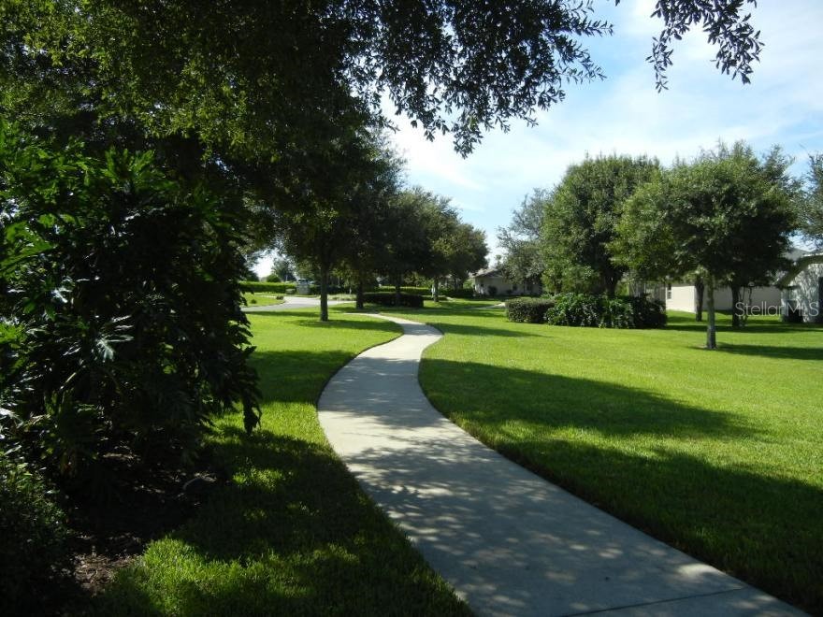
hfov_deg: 60.0
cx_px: 412
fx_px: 713
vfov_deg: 46.8
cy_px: 308
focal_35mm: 30
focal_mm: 5.4
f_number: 7
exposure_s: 1/290
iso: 160
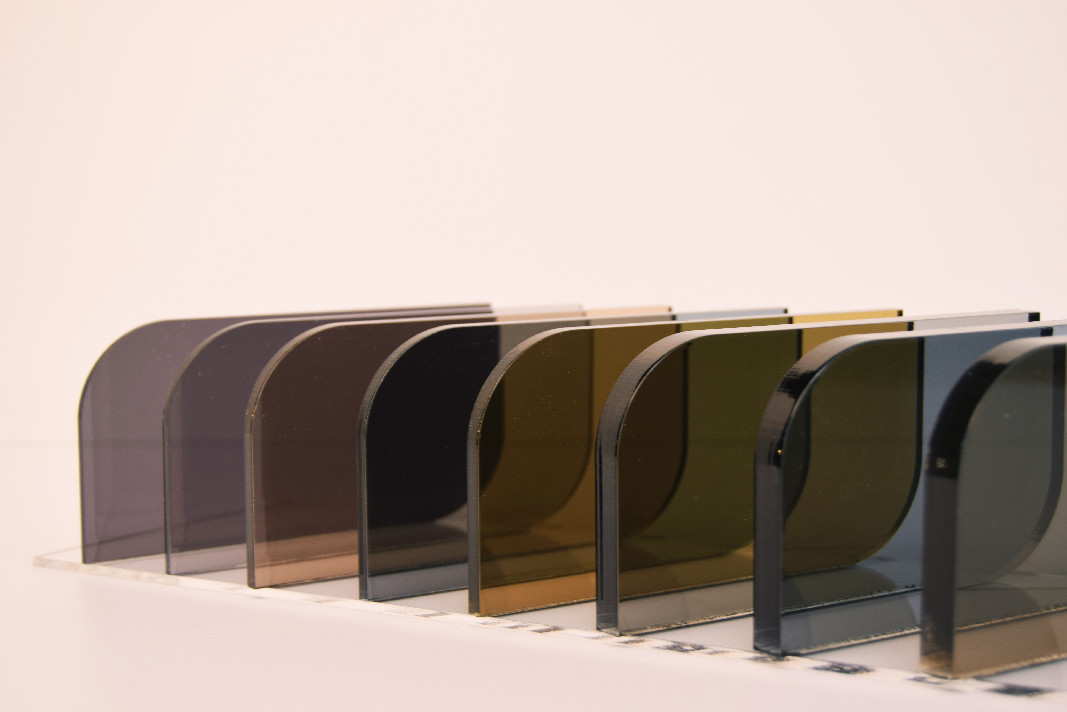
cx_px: 534
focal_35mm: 57
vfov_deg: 23.8
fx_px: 1689
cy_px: 356
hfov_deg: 35.1
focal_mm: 38
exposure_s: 1/13
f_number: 5
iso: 100
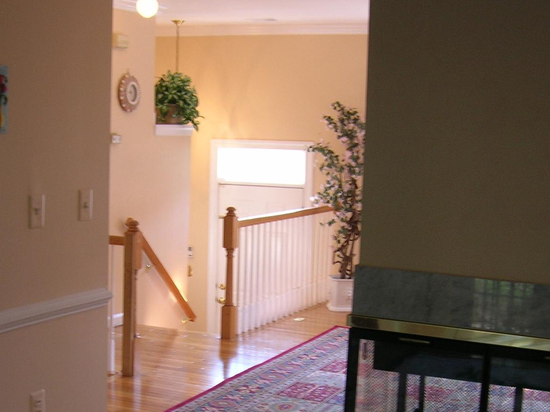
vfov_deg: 23.8
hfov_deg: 31.7
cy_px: 305
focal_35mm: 61
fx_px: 969
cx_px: 244
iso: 50
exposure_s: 1/15.6
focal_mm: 5.7
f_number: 2.9
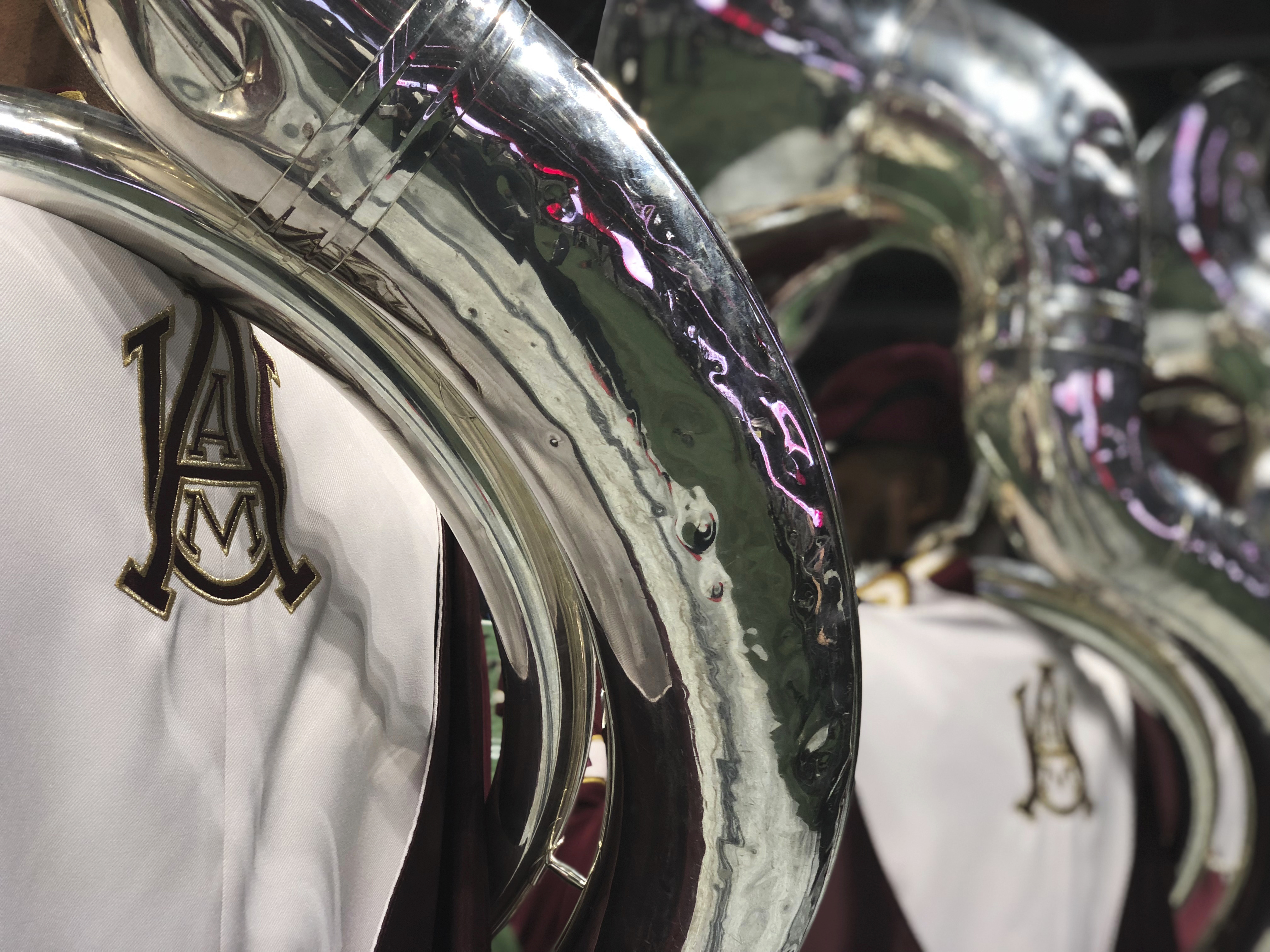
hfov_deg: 36.8
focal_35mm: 52
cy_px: 476
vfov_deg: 28.0
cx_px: 635
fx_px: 1908
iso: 25
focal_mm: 6
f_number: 2.4
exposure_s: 1/60
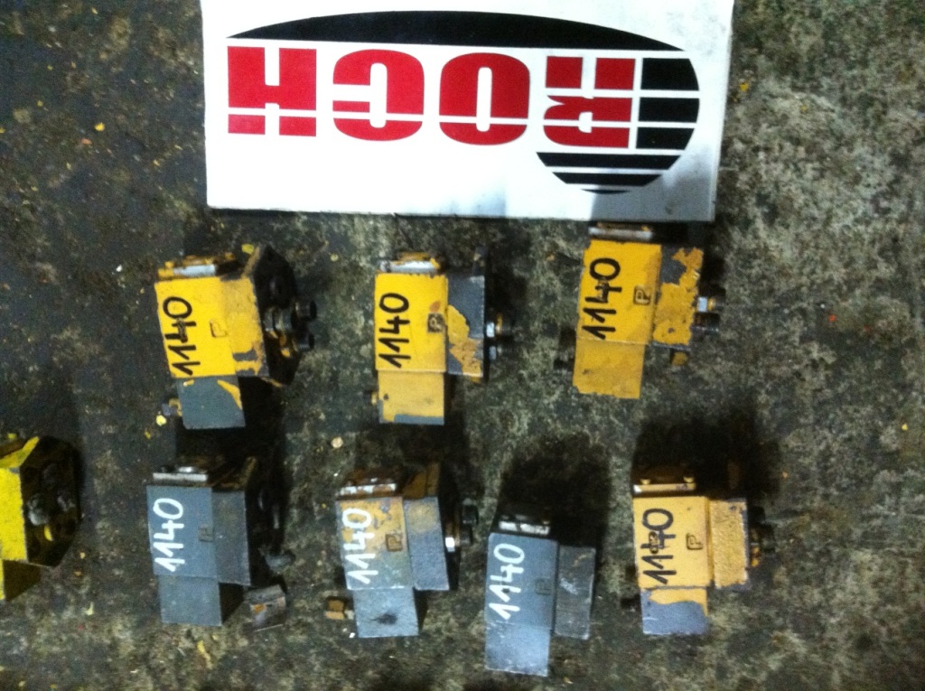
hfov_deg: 52.7
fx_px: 934
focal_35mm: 35
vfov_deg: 40.6
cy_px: 346
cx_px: 462
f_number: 2.8
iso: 800
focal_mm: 3.85
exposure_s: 1/15
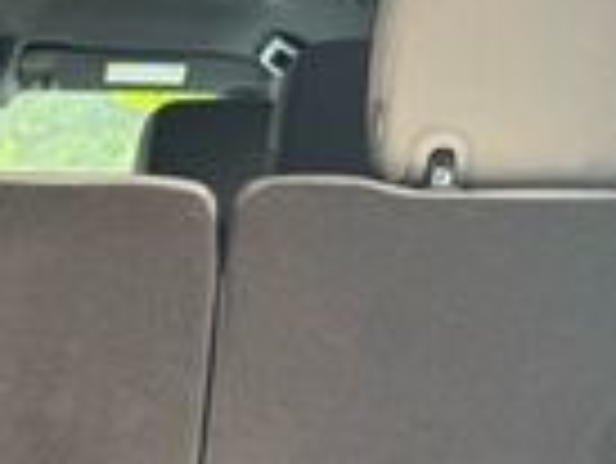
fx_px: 1995
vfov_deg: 12.4
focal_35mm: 112
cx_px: -72
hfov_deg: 17.0
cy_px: 761
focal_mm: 6.76
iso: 80
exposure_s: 1/232
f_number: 1.78
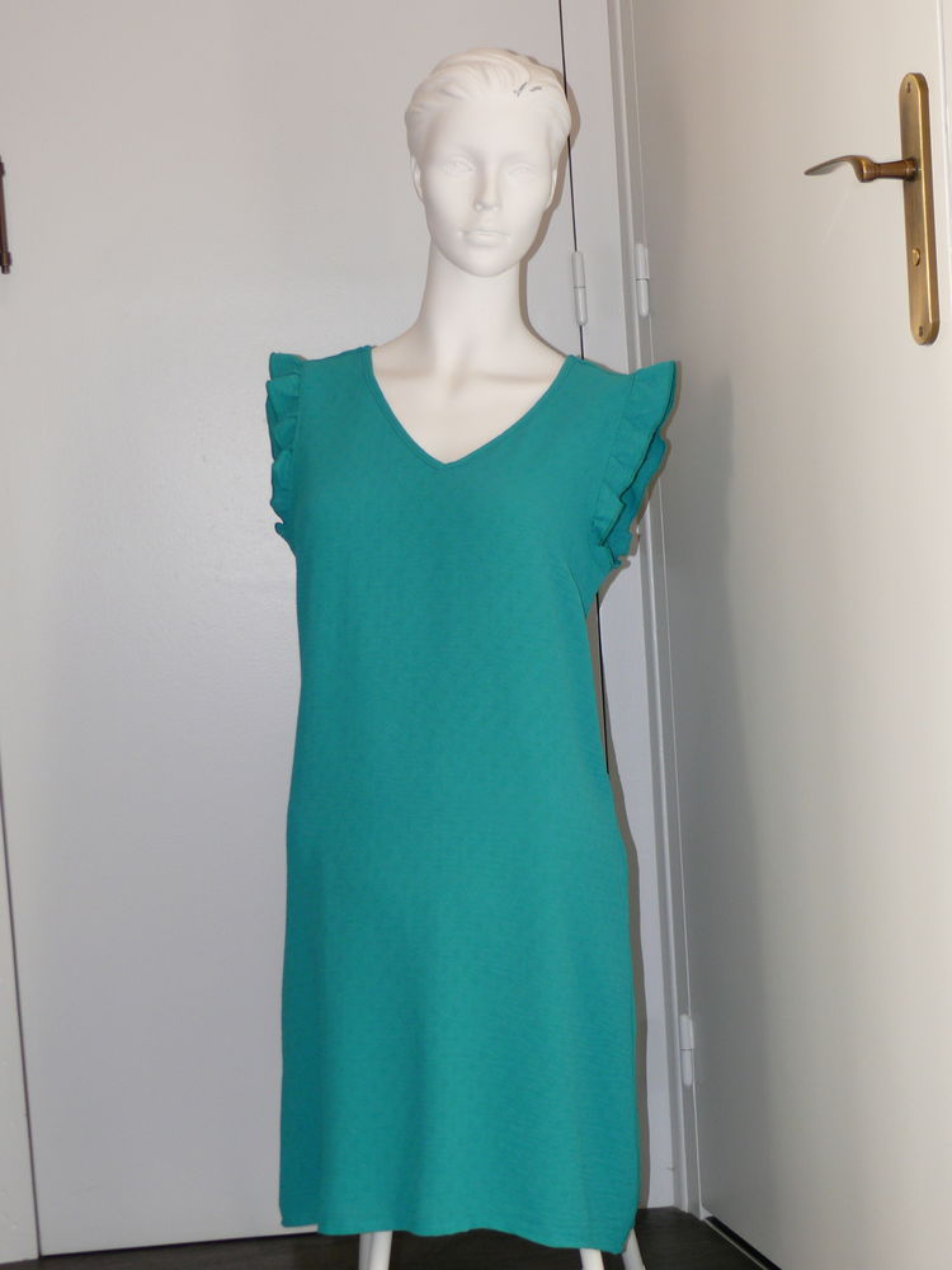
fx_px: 2383
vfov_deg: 29.8
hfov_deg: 22.6
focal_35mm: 65
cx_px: 476
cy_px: 635
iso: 100
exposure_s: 1/30
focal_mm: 11.5
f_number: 3.2
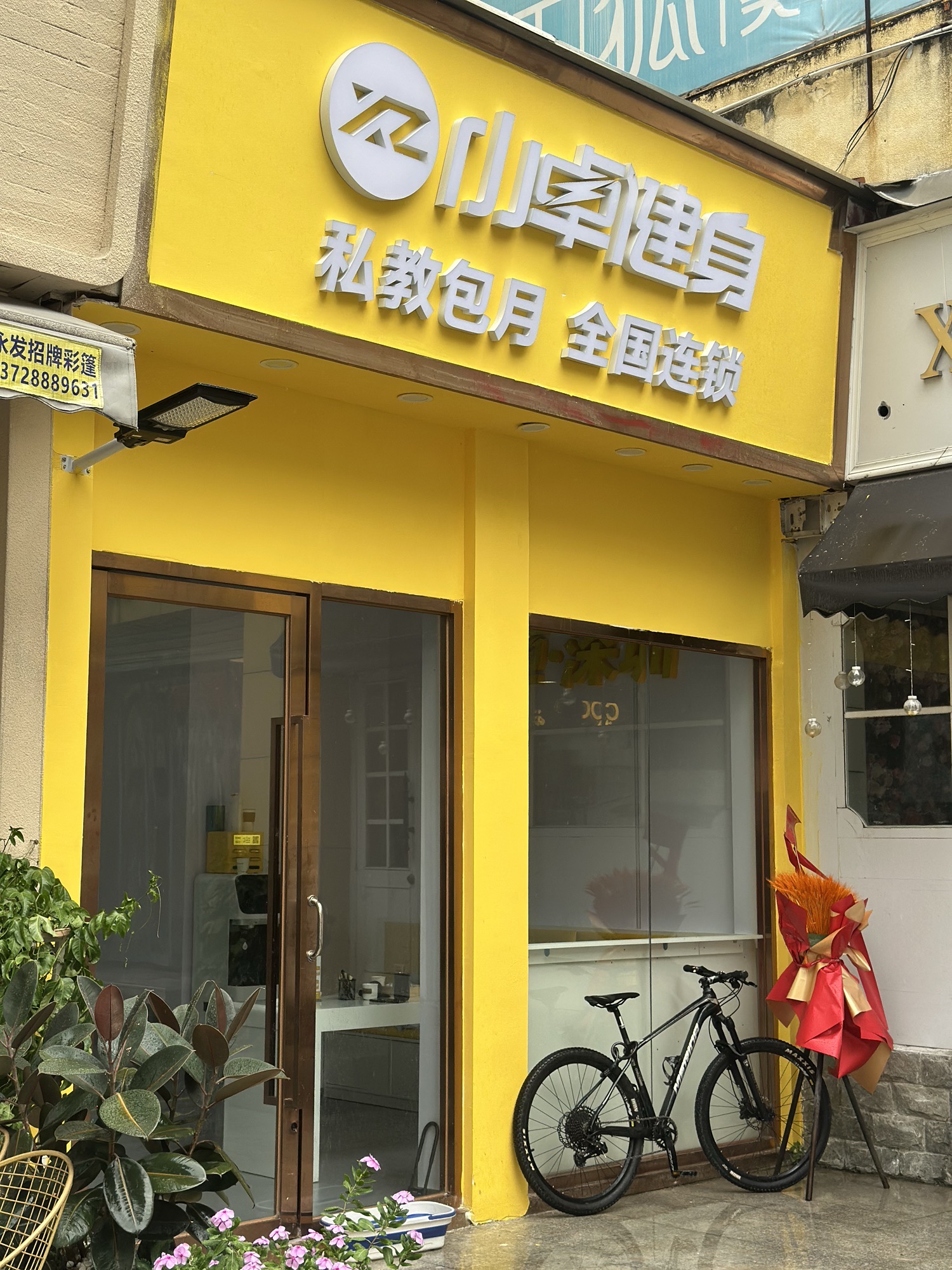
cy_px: 635
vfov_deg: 39.7
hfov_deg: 30.3
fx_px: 1760
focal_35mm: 48
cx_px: 476
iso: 80
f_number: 1.78
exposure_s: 1/615
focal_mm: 6.86
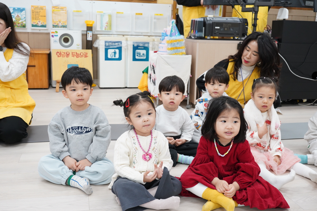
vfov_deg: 33.4
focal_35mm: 40
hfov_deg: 48.5
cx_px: 158
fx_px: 352
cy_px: 106
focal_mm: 40
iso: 2500
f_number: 7.1
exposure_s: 1/50
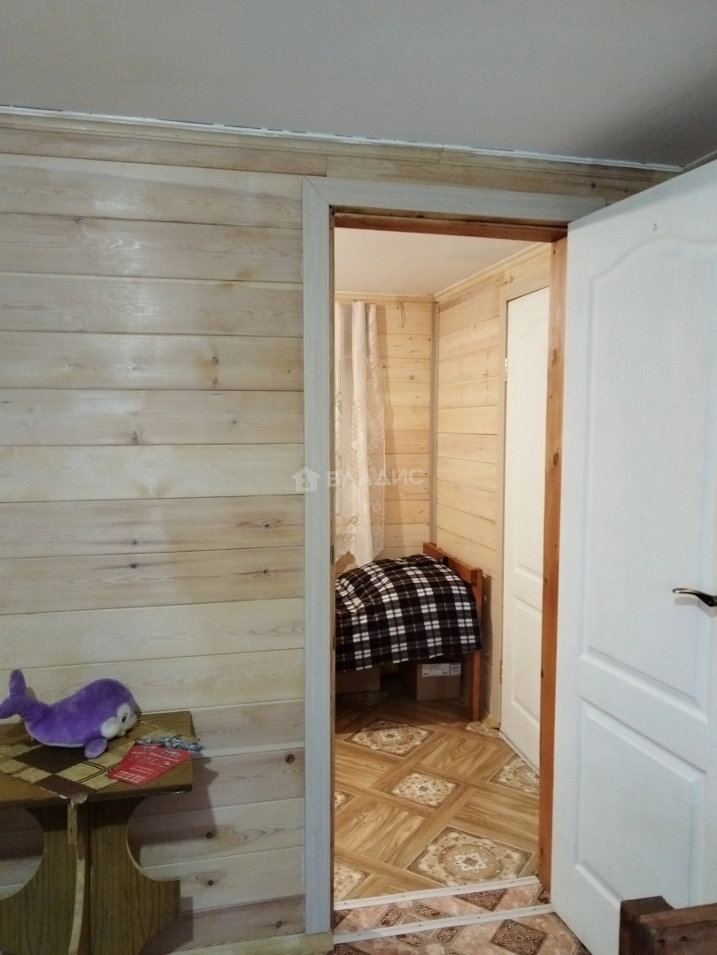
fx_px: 718
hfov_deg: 53.1
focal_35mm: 26
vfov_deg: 67.3
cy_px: 478
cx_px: 358
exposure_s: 1/33.3
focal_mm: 4.95
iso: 1250
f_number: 1.9
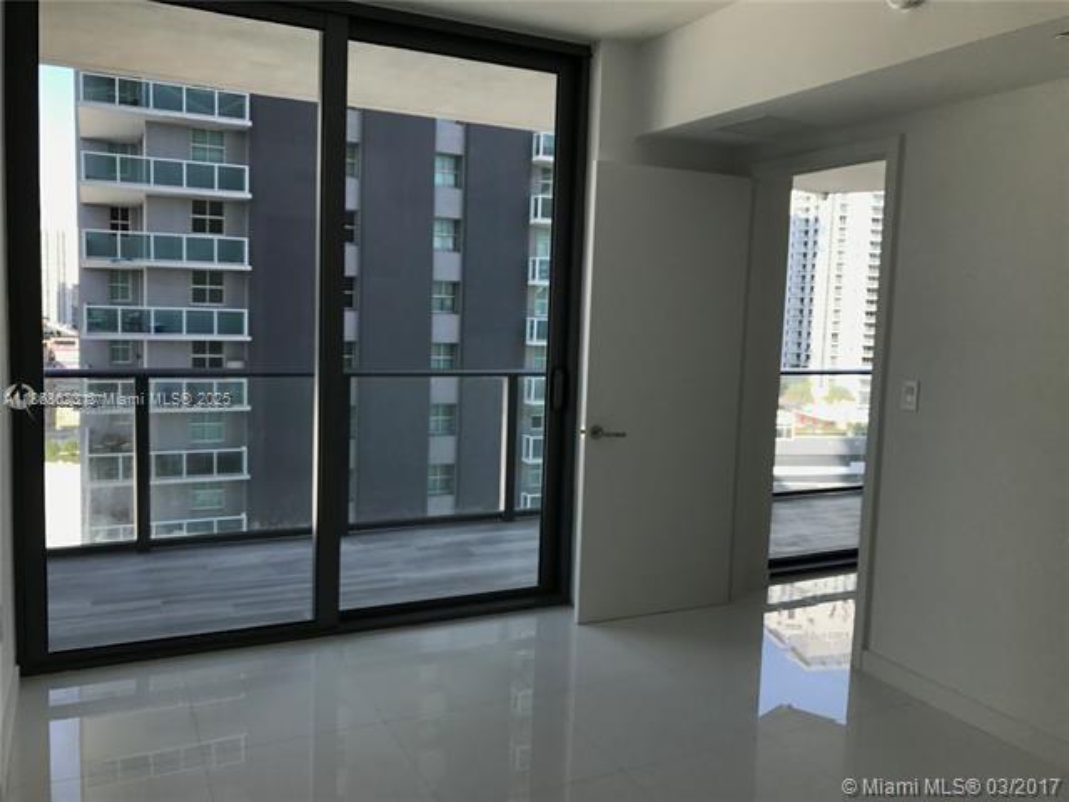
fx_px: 865
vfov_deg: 49.7
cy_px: 401
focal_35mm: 28
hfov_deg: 63.4
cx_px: 534
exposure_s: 1/463
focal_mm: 3.99
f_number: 1.8
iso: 20
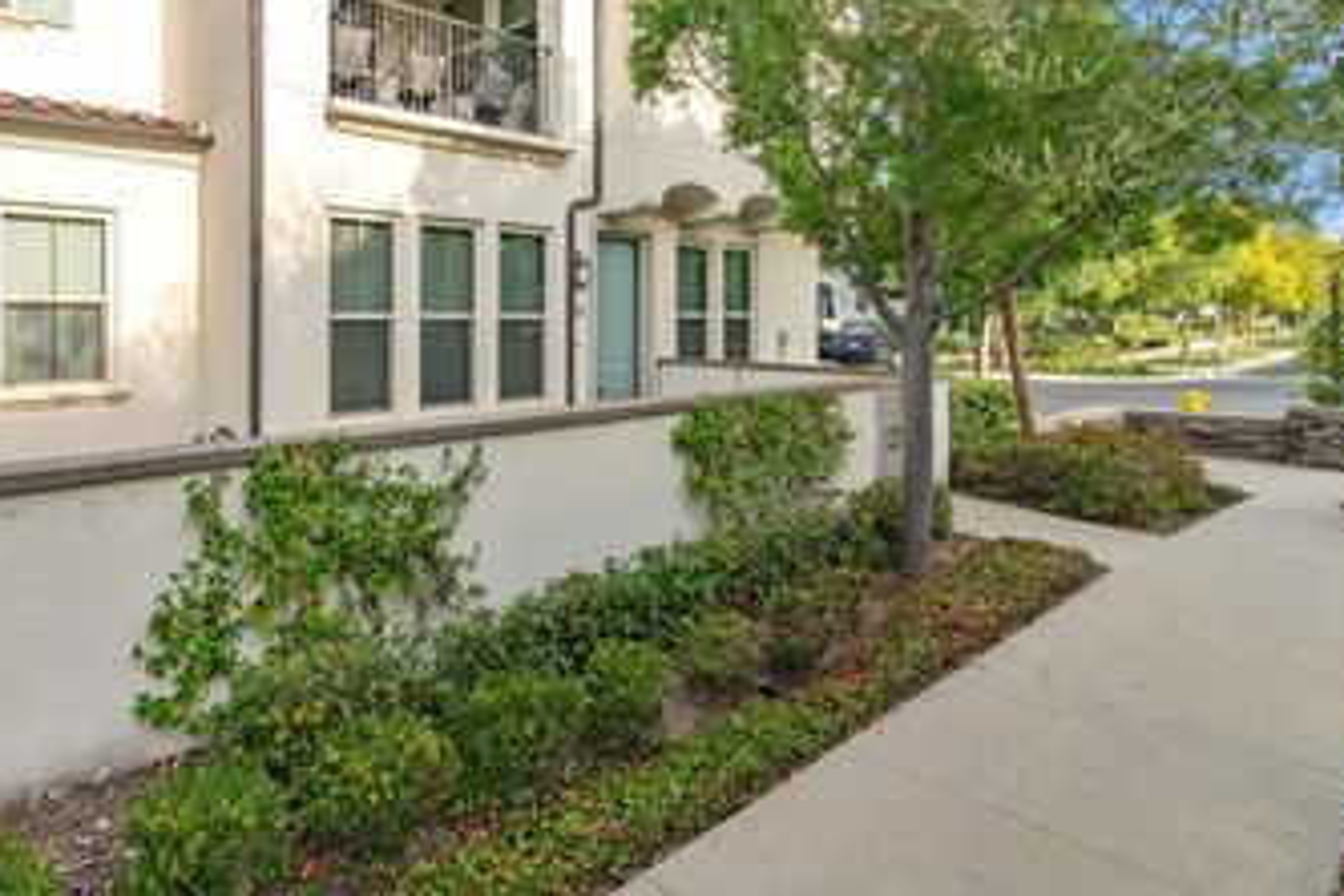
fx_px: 784
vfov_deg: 58.3
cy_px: 309
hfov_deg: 77.6
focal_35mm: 21
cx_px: 412
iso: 100
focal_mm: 14
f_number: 5.6
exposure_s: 1/320
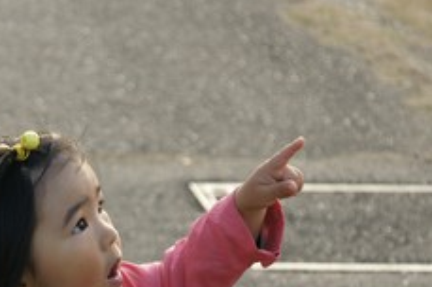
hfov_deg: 9.3
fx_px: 2636
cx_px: 96
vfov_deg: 6.2
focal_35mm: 220
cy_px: 248
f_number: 5.6
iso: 320
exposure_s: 1/250
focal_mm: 80
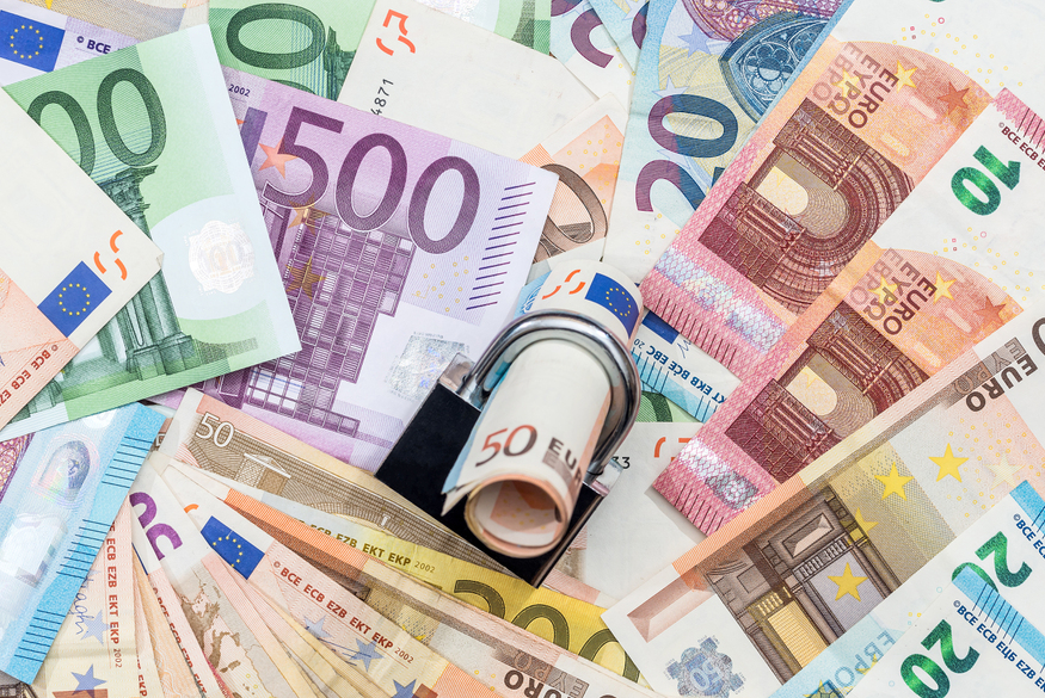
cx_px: 511
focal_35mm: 120
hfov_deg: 17.0
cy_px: 385
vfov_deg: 11.4
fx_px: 3486
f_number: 10
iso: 320
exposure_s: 1/160
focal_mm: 105
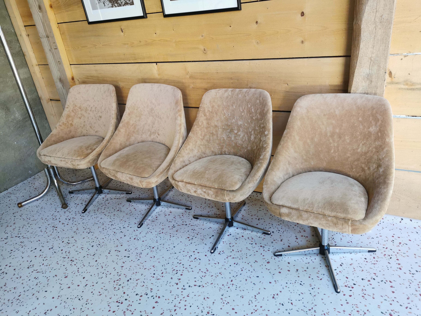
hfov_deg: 65.3
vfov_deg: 51.4
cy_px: 158
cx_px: 210
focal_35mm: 27
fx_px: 328
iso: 160
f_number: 1.8
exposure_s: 1/50
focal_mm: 5.58
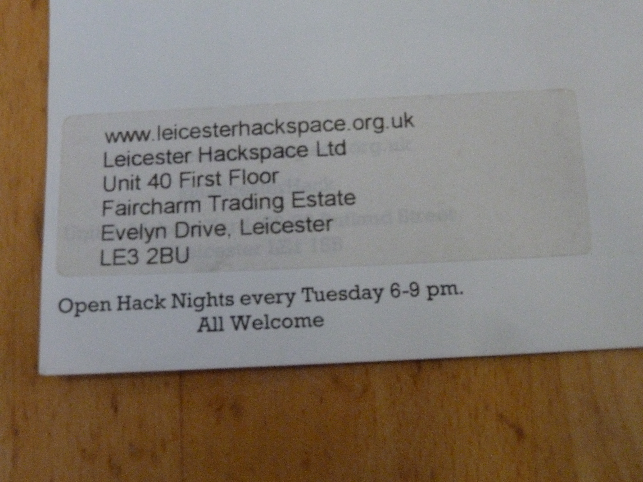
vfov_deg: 36.0
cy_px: 241
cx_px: 322
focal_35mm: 40
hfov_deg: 46.8
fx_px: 743
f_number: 3.6
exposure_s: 1/125
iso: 800
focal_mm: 6.5
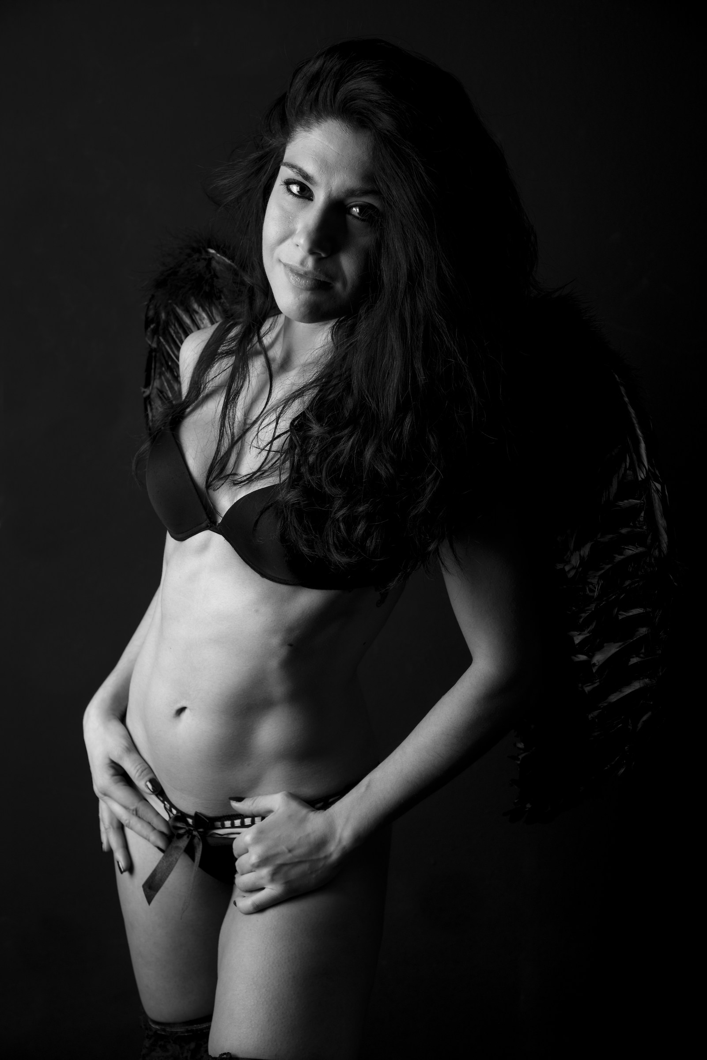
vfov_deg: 32.4
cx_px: 354
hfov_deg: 21.9
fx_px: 1825
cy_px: 530
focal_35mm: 62
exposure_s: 1/100
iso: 100
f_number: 7.1
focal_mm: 62
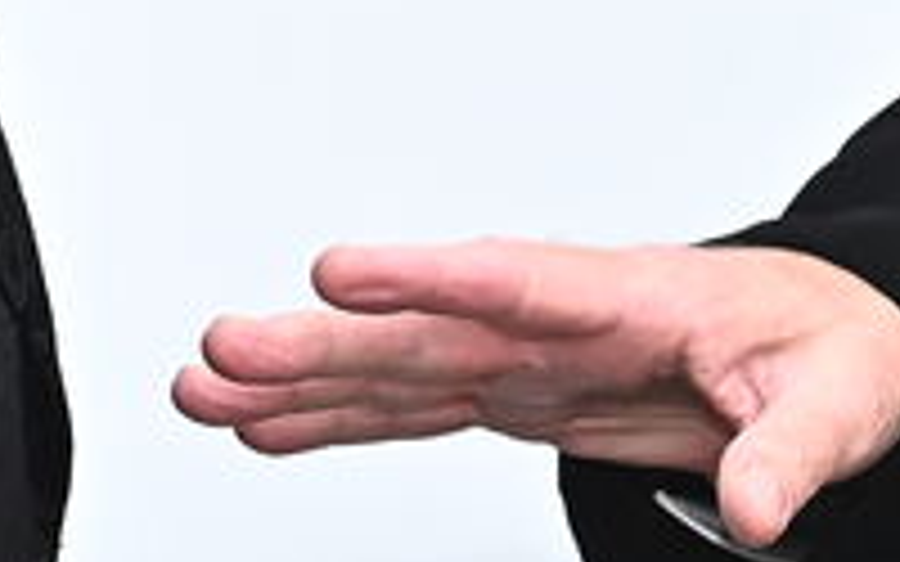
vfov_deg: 3.6
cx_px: 1246
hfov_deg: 5.9
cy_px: -769
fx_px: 8732
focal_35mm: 356
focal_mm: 50
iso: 1250
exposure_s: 1/200
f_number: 7.1
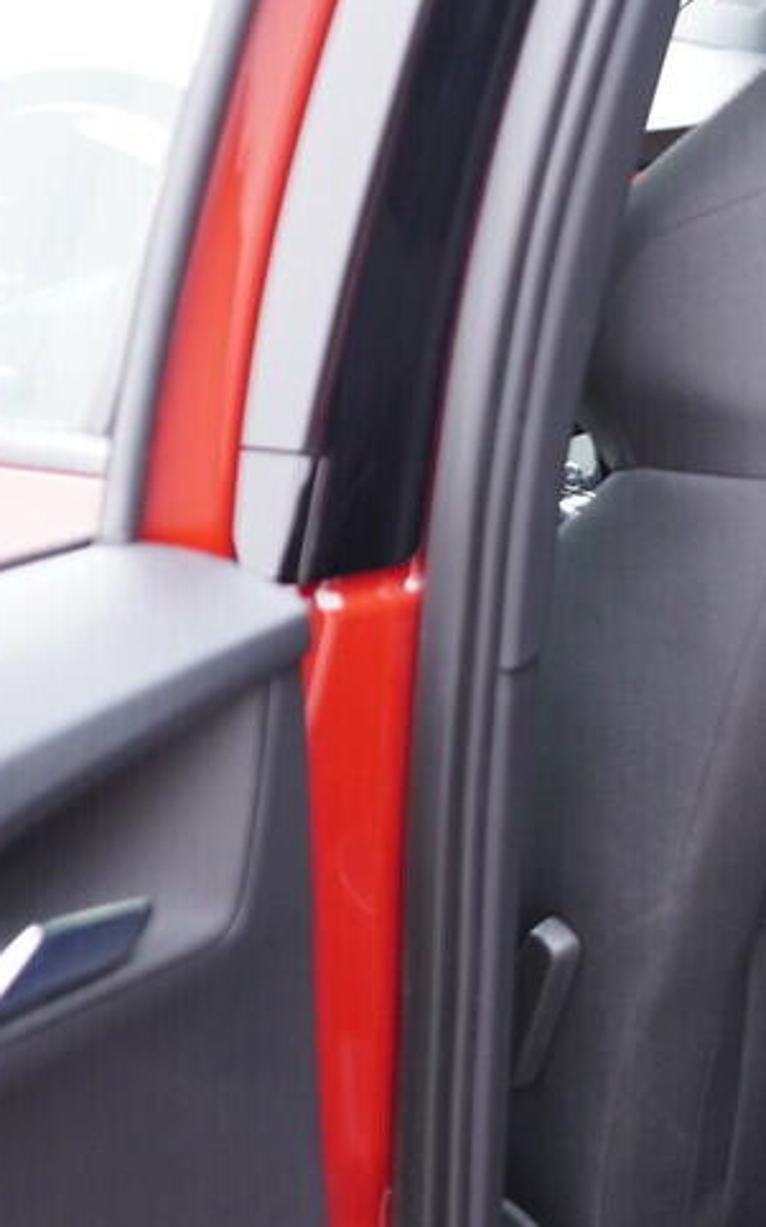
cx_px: 1227
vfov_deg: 26.5
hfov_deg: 15.2
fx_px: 2607
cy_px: 577
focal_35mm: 78
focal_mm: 24
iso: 500
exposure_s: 1/40
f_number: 2.8
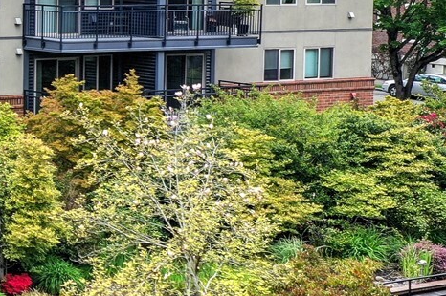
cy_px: 78
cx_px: -254
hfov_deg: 17.6
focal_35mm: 102
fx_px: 1263
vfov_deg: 13.4
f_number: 4.5
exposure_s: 1/400
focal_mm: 10.3
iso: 100
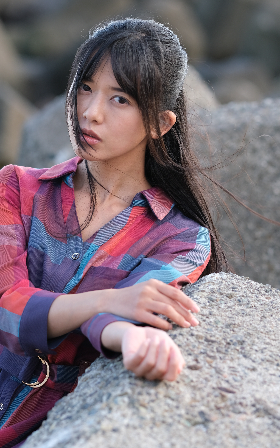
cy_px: 221
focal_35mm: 185
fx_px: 2259
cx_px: 101
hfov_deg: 7.1
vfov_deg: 11.3
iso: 160
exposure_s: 1/340
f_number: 2.2
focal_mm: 90
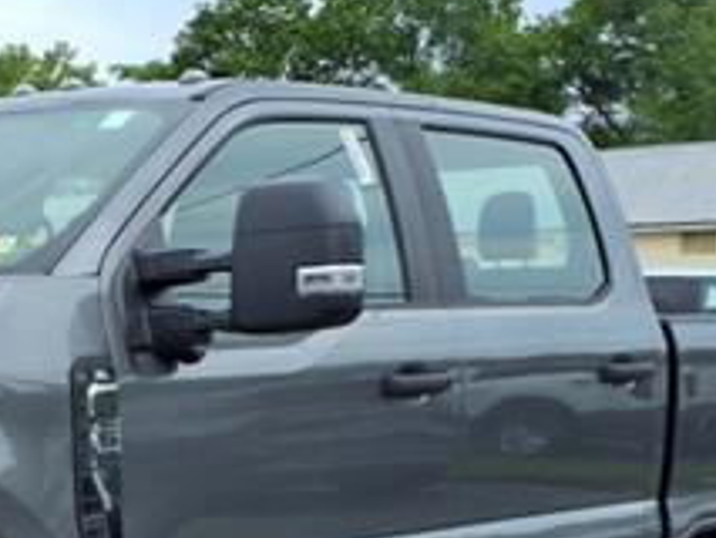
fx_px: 1676
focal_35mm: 81
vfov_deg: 17.9
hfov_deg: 23.2
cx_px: 17
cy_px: 518
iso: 40
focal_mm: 3.58
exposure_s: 1/714
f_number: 1.9
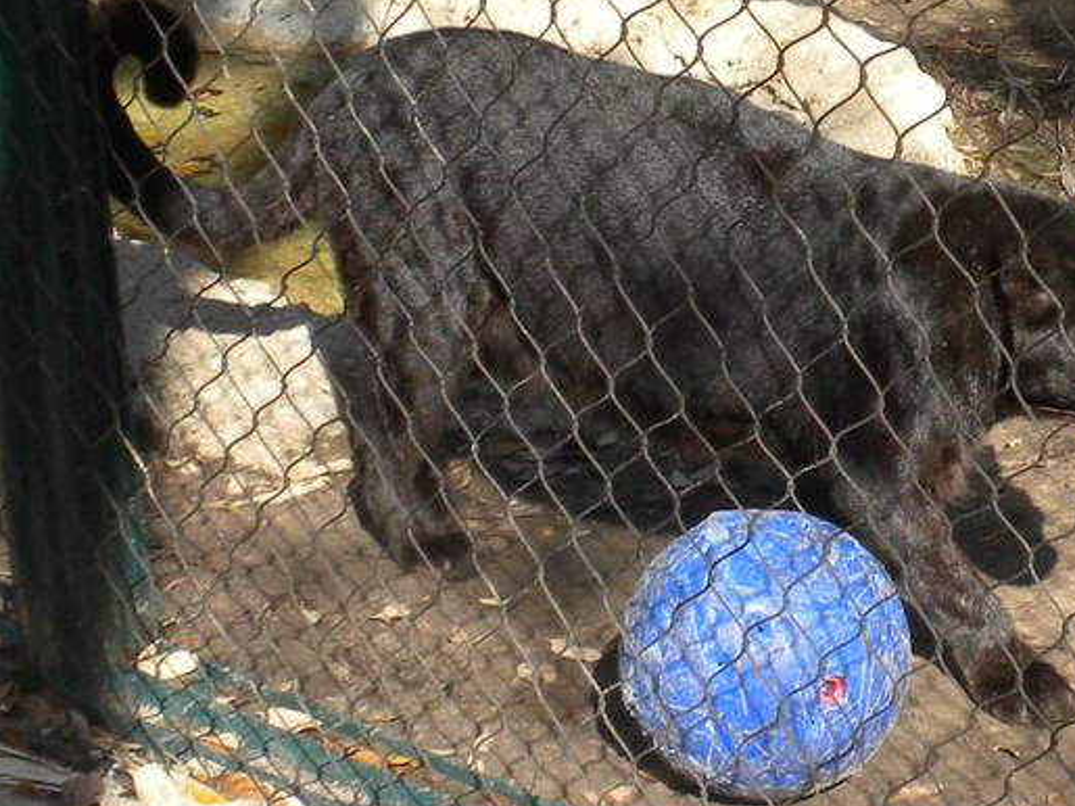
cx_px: 933
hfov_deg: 16.9
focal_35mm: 115
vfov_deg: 12.9
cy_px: 311
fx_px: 3570
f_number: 3.5
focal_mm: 6.6
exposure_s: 1/267
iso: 64
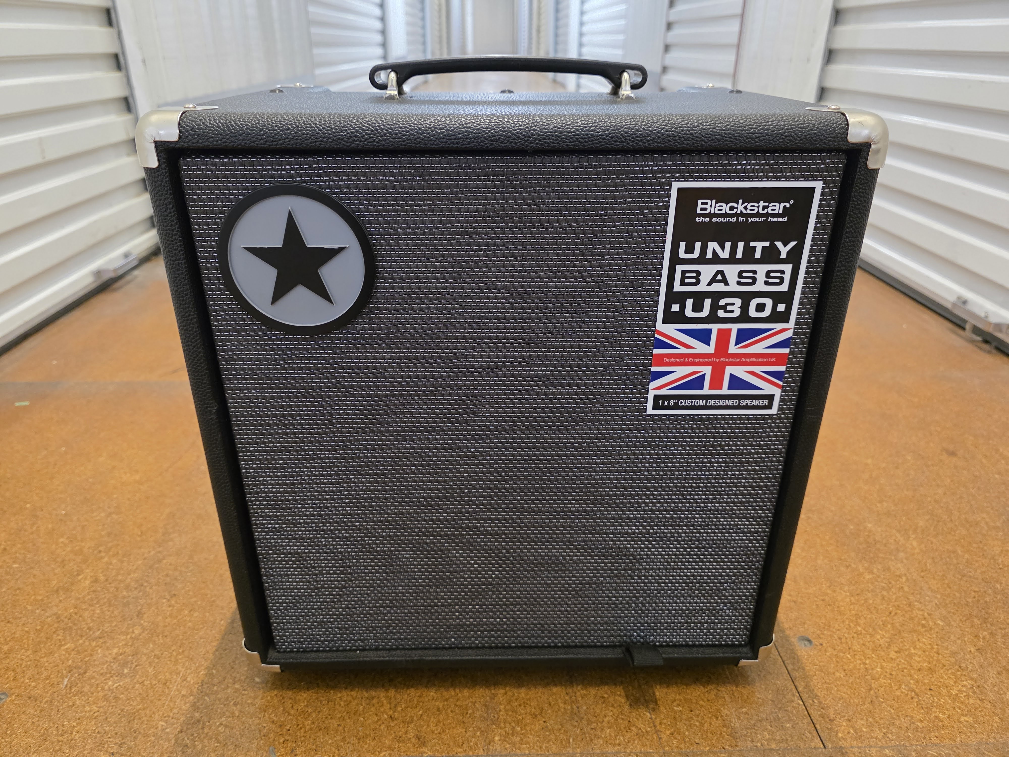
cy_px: 378
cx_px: 504
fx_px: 670
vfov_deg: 58.9
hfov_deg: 73.9
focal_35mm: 23
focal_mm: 6.3
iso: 1600
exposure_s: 1/100
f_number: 1.7
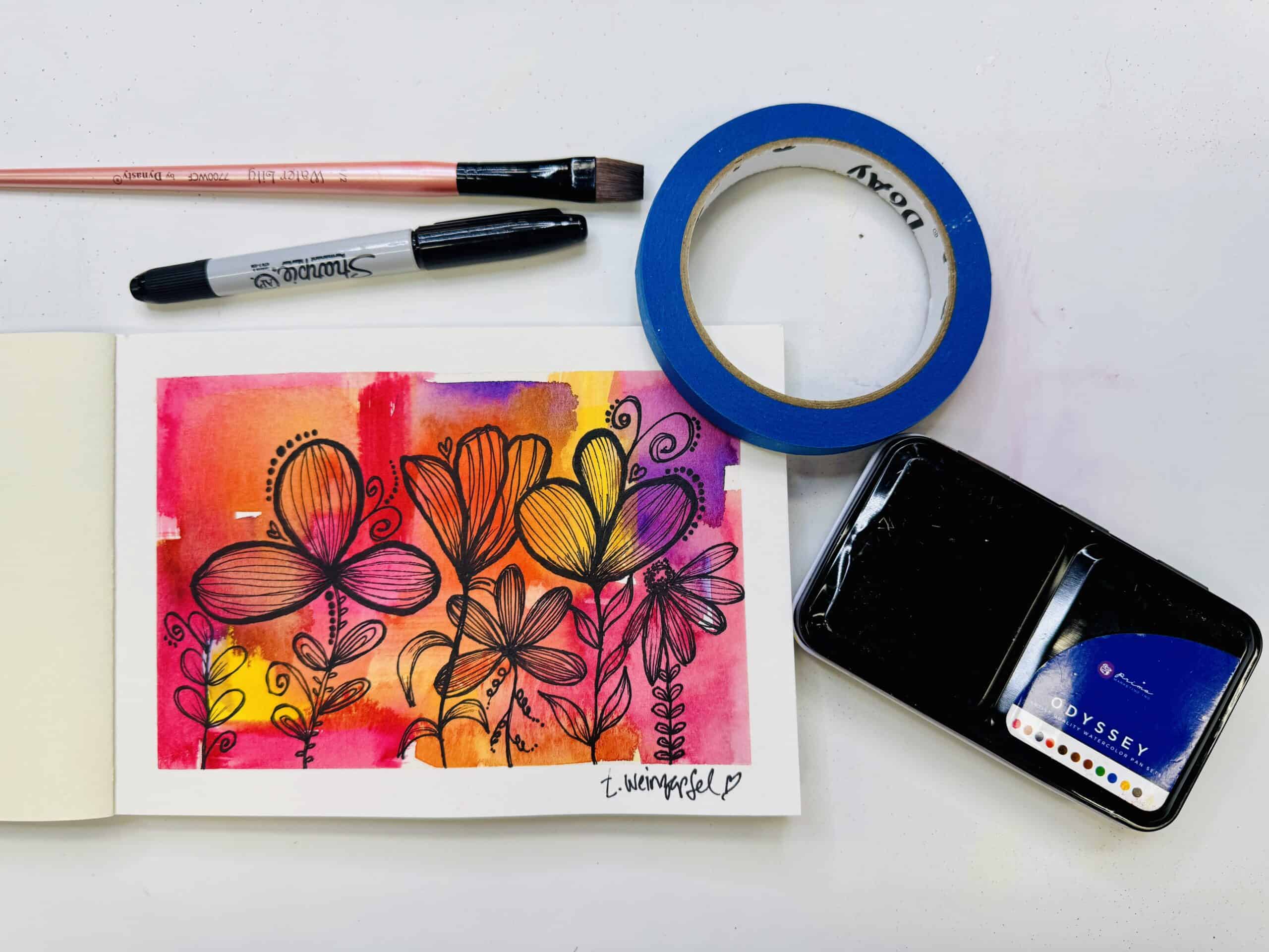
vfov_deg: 56.8
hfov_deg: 71.6
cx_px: 634
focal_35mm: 24
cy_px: 476
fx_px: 880
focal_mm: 6.76
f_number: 1.78
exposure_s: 1/402
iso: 80
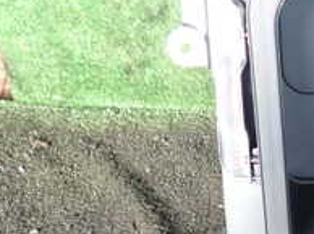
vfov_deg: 15.5
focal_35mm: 93
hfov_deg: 19.8
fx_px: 843
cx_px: 384
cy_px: 239
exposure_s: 1/60
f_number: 2.3
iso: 200
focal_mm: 5.4
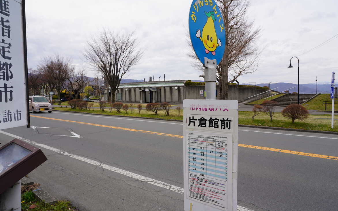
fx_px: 230
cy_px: 109
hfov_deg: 72.5
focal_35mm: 25
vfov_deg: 49.3
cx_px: 168
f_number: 10
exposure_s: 1/160
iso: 100
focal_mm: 24
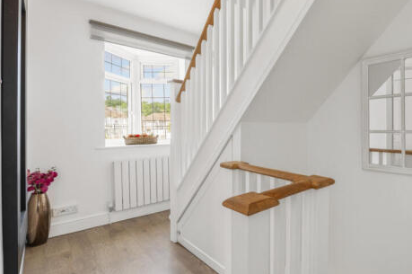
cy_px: 127
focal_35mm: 20
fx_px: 229
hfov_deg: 79.7
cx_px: 292
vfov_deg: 61.7
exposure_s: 1/1.25
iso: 200
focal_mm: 14
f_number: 16
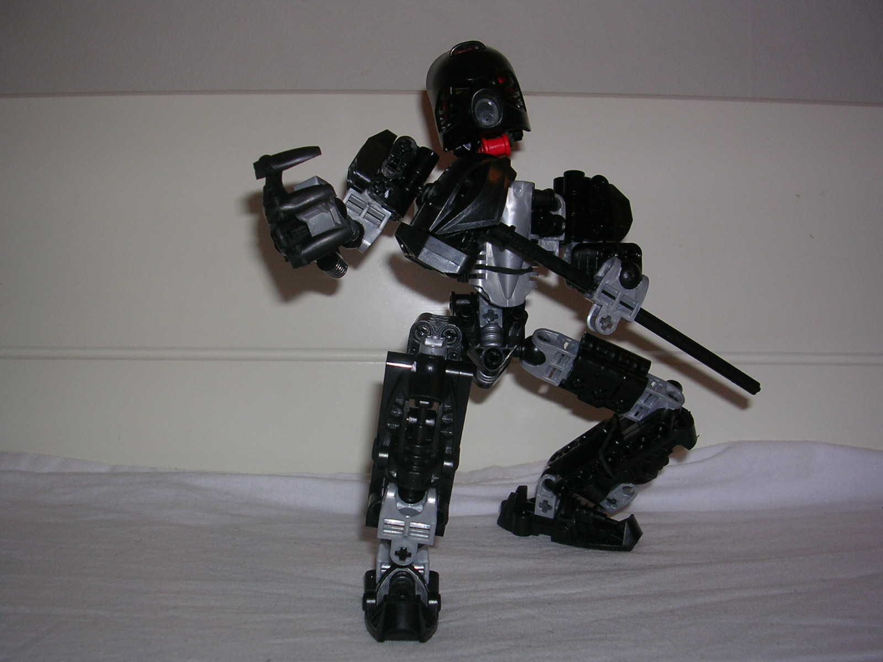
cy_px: 331
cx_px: 442
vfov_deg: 37.7
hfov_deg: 49.0
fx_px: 969
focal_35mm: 38
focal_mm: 5.8
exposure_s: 1/60.1
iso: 50
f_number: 2.8
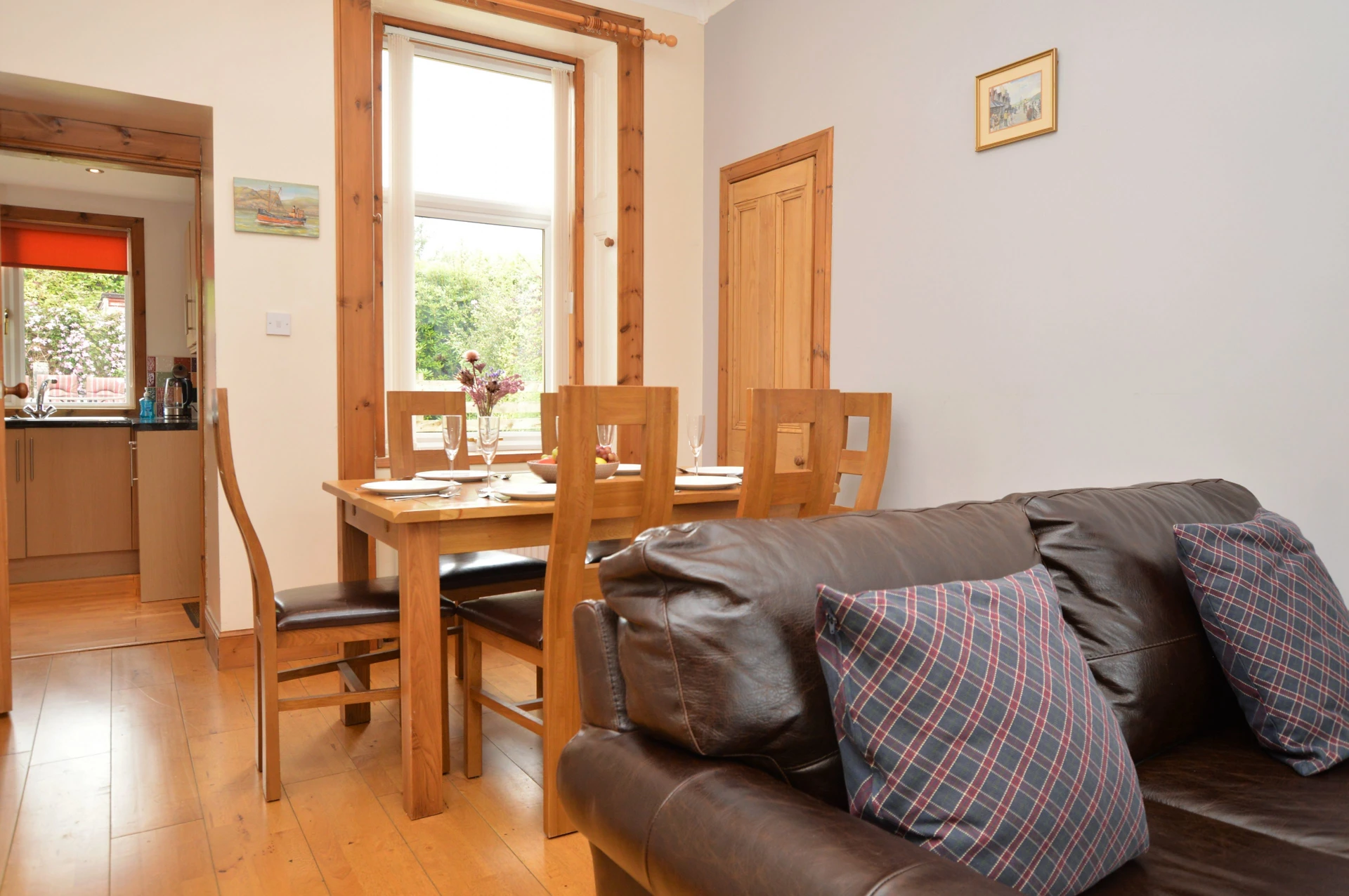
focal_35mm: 22
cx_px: 674
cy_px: 448
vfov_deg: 56.0
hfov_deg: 77.4
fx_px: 842
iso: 400
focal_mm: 15
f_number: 4.5
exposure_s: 1/80
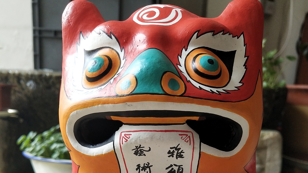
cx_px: 153
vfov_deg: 25.0
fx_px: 359
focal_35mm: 44
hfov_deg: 46.4
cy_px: 194
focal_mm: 3.95
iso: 63
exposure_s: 1/193
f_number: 1.8
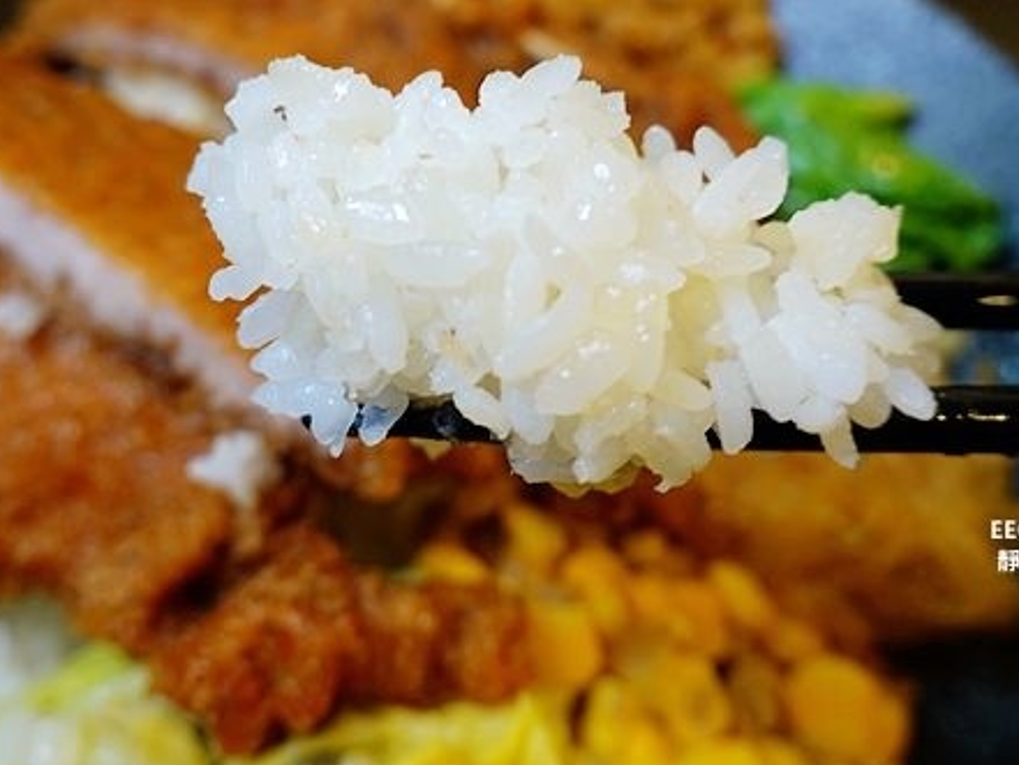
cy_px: 276
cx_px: 494
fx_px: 1001
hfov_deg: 53.9
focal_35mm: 34
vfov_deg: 41.4
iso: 125
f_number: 2.8
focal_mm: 9
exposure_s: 1/30
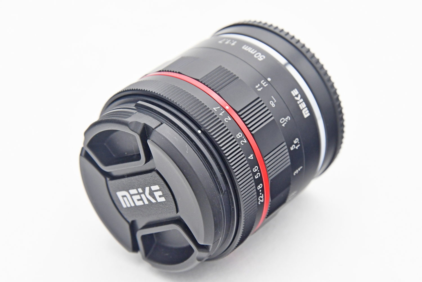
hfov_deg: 17.1
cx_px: 211
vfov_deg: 11.4
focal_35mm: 120
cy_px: 141
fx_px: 1407
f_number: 8
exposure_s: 1/125
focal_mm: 80
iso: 1250
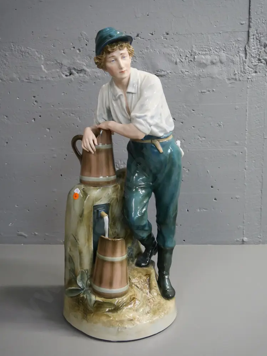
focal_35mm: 37
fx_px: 381
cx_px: 131
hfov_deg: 38.7
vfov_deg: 50.1
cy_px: 180
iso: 1600
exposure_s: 1/60
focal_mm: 18
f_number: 5
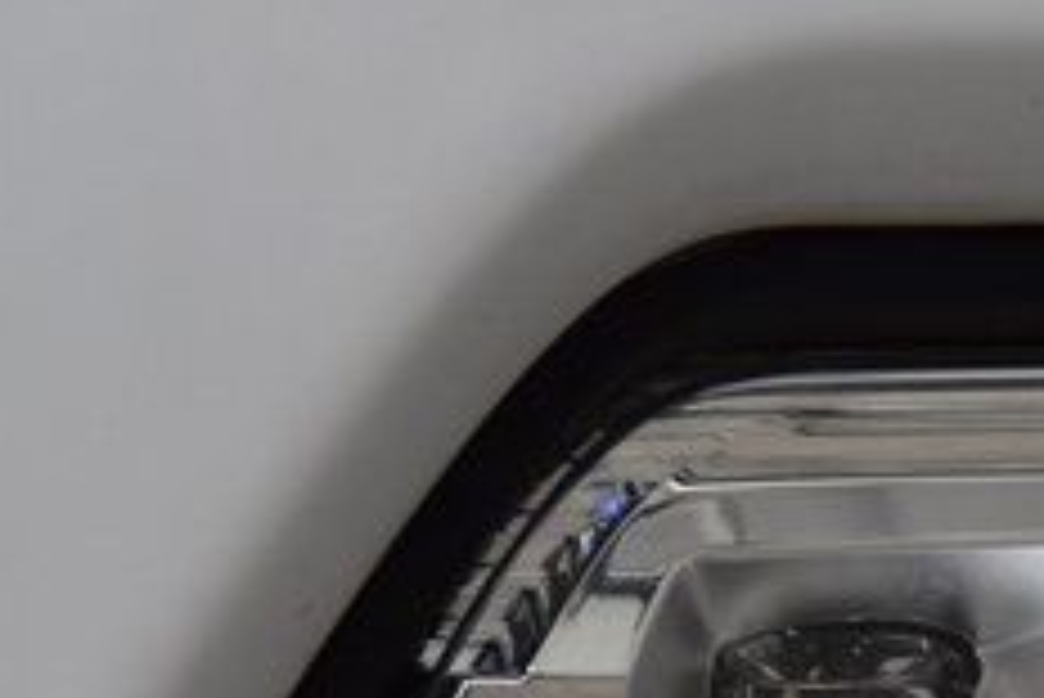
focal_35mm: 290
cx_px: 914
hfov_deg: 7.1
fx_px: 8415
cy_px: 795
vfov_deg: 4.7
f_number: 6.3
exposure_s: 1/125
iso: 1600
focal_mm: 70
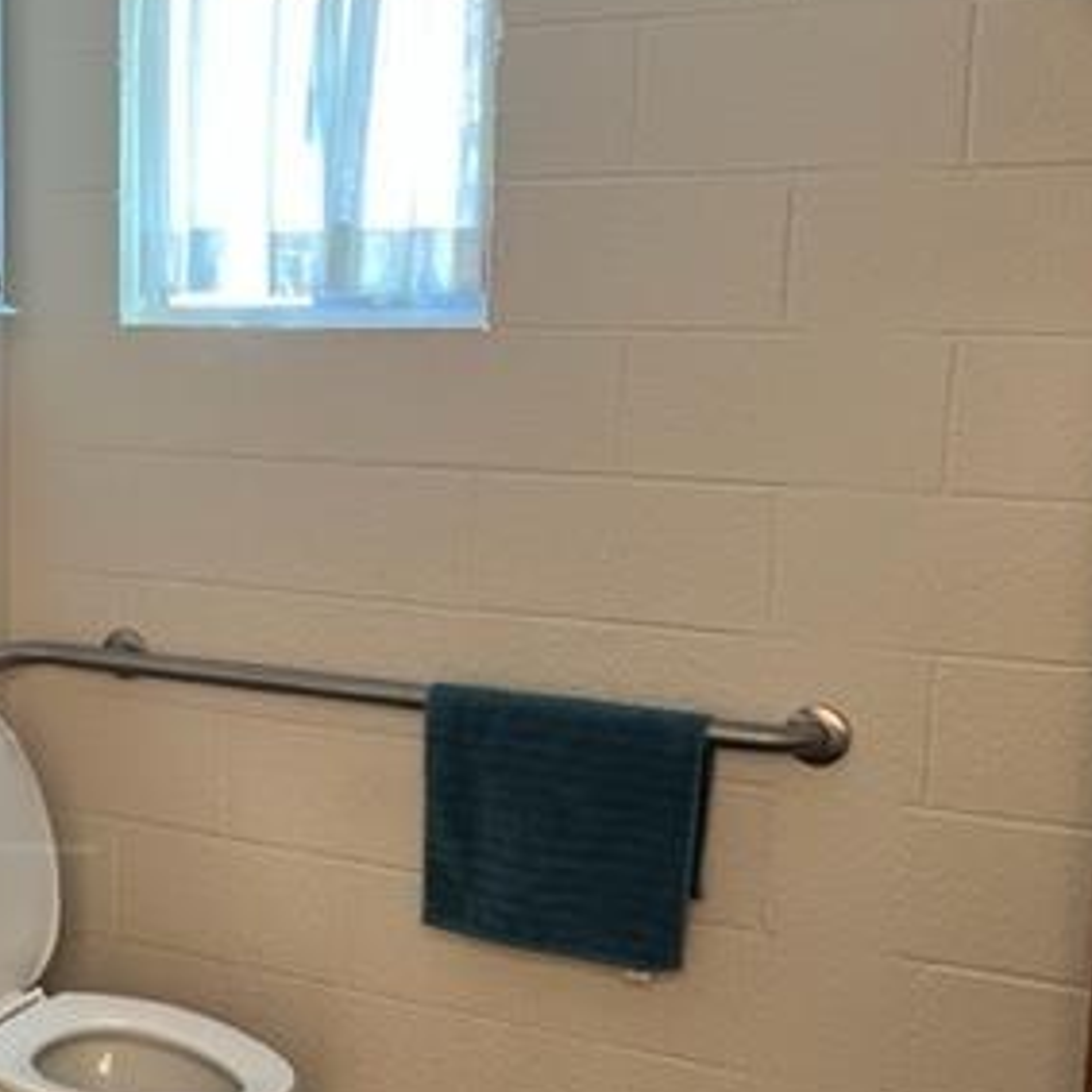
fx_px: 1856
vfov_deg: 32.8
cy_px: 560
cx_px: 139
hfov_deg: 31.5
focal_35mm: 52
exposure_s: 1/60
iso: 500
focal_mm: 5.7
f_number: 1.5
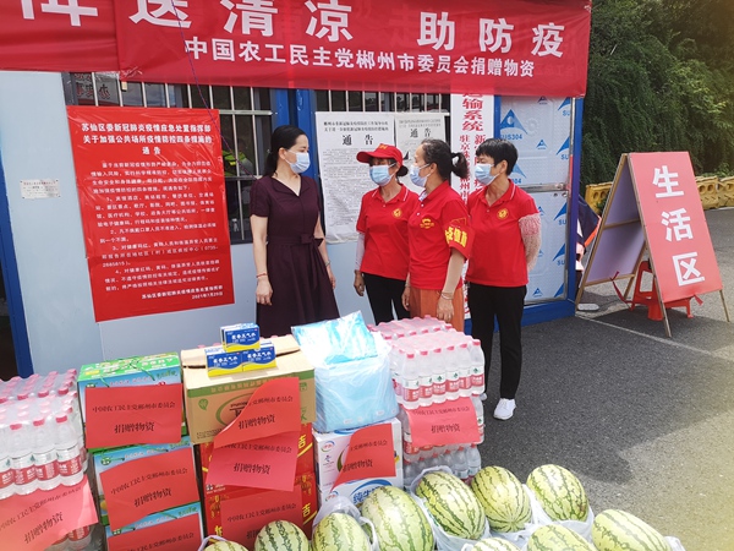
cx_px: 367
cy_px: 276
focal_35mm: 27
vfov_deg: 51.4
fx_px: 573
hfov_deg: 65.3
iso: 50
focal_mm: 3.95
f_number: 1.8
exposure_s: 1/886
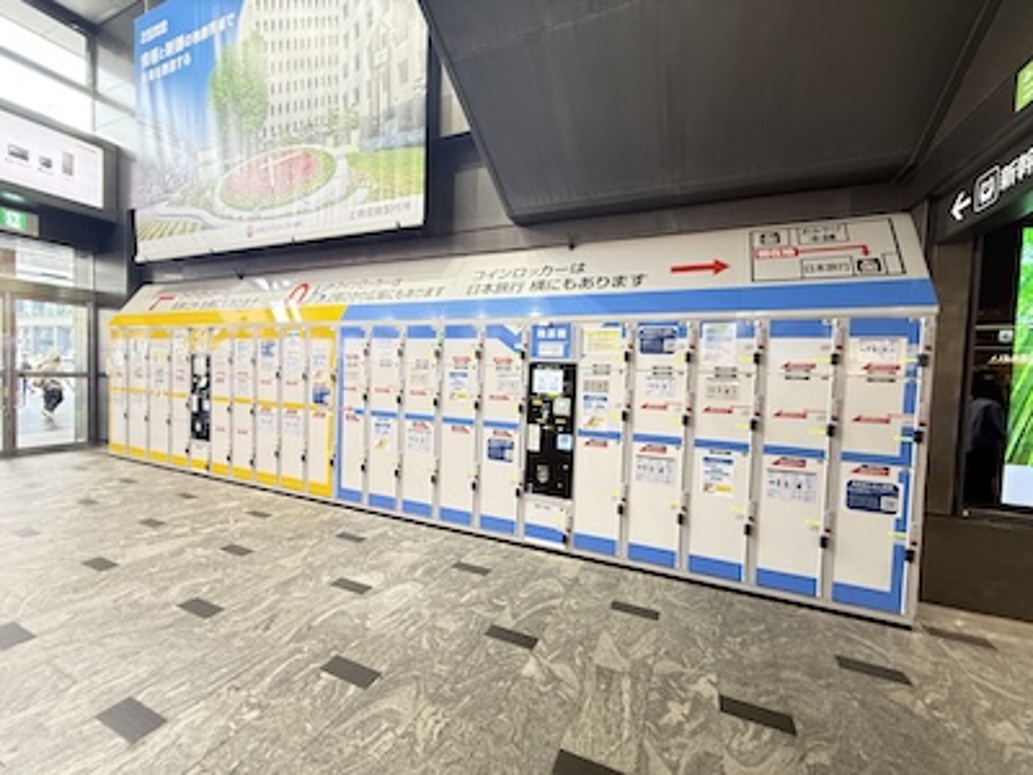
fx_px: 418
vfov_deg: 85.7
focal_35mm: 14
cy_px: 388
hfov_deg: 102.1
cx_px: 516
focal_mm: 2.22
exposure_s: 1/60
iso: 400
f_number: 2.2
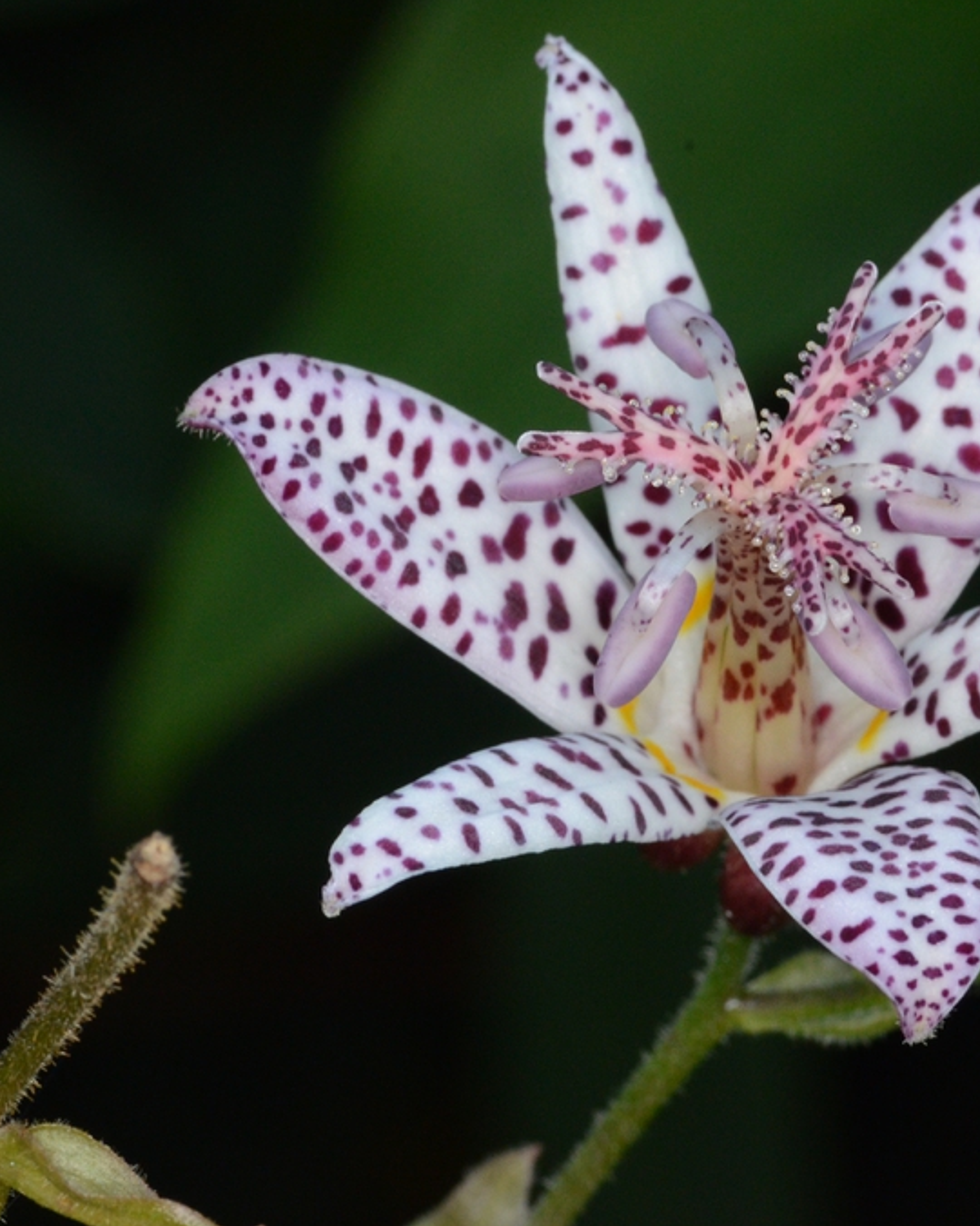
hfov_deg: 6.9
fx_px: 8111
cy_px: 612
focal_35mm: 224
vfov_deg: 8.6
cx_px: 701
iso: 1600
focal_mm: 105
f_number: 16
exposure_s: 1/60
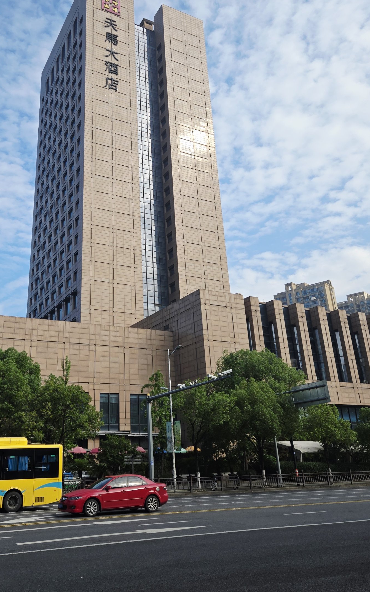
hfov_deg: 40.4
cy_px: 242
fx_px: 500
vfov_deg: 60.8
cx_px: 143
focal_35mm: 31
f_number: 1.8
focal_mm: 5.4
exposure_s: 1/3333
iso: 40
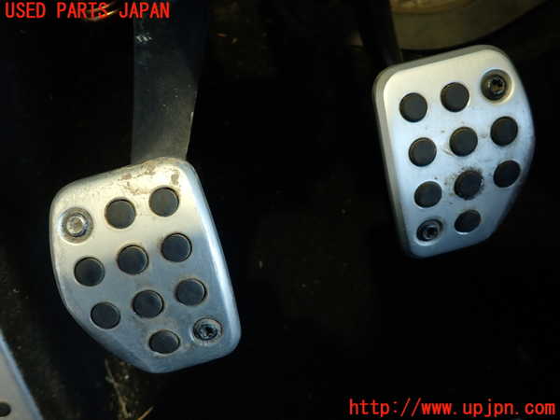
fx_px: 404
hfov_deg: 69.4
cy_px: 210
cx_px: 280
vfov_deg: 54.9
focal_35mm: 25
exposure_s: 1/50
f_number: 2
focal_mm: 4.5
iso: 200
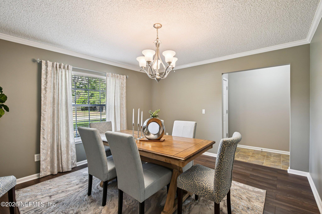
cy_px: 107
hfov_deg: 100.4
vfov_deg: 77.3
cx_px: 161
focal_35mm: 15
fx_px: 134
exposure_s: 1/10
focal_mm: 10
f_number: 8
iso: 400
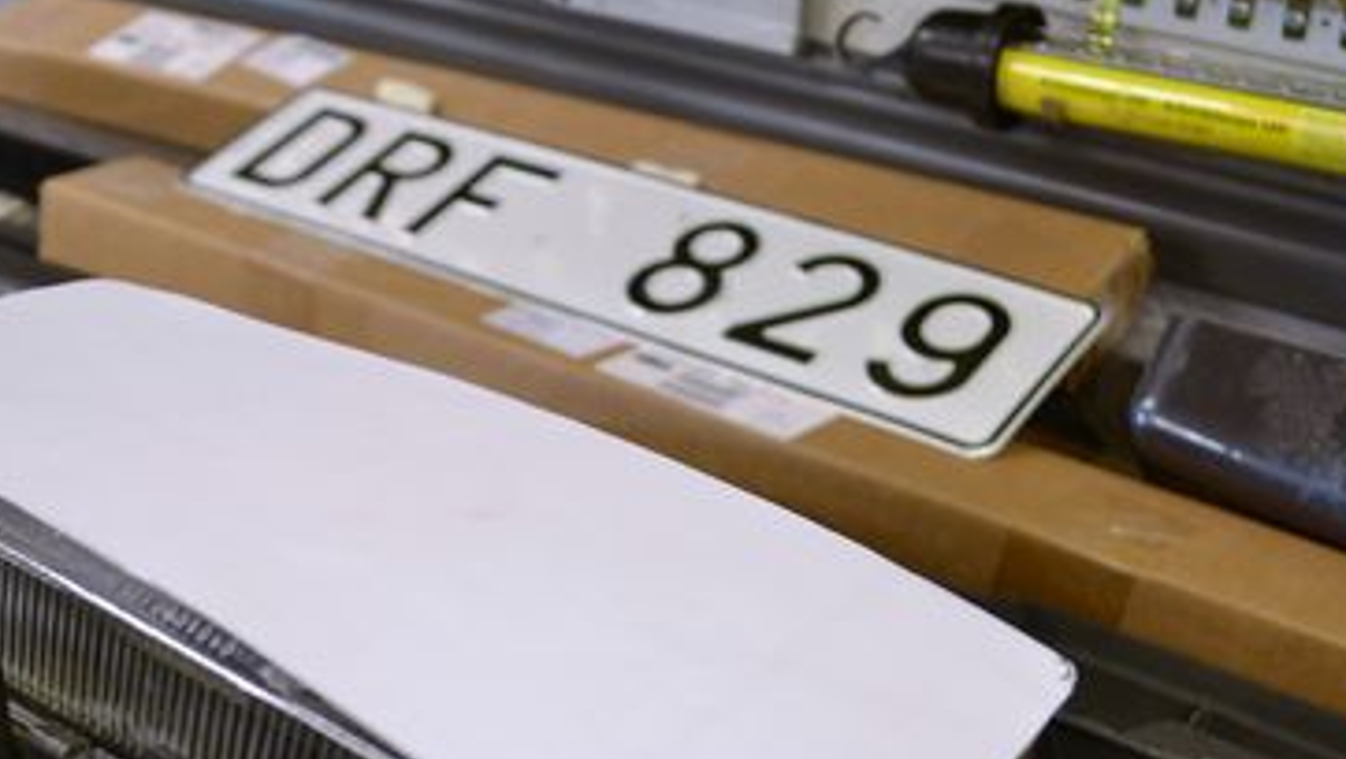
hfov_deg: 40.8
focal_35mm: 50
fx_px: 1785
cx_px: 446
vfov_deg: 23.7
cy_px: 582
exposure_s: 1/10
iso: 100
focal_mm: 18
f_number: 3.5
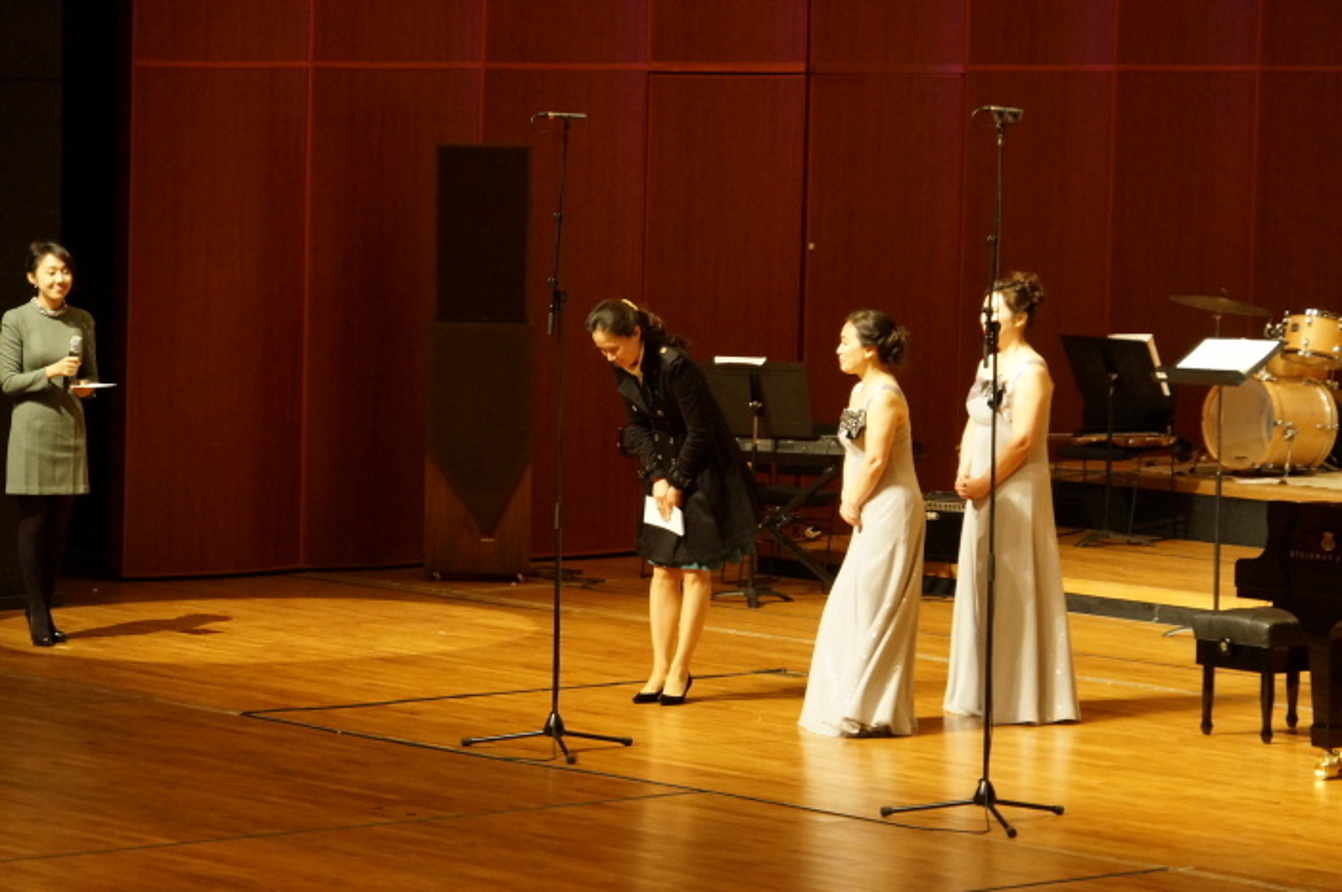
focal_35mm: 157
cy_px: 446
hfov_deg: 13.1
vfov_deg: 8.7
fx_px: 5846
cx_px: 671
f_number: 5.6
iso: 3200
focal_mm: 105
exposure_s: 1/60
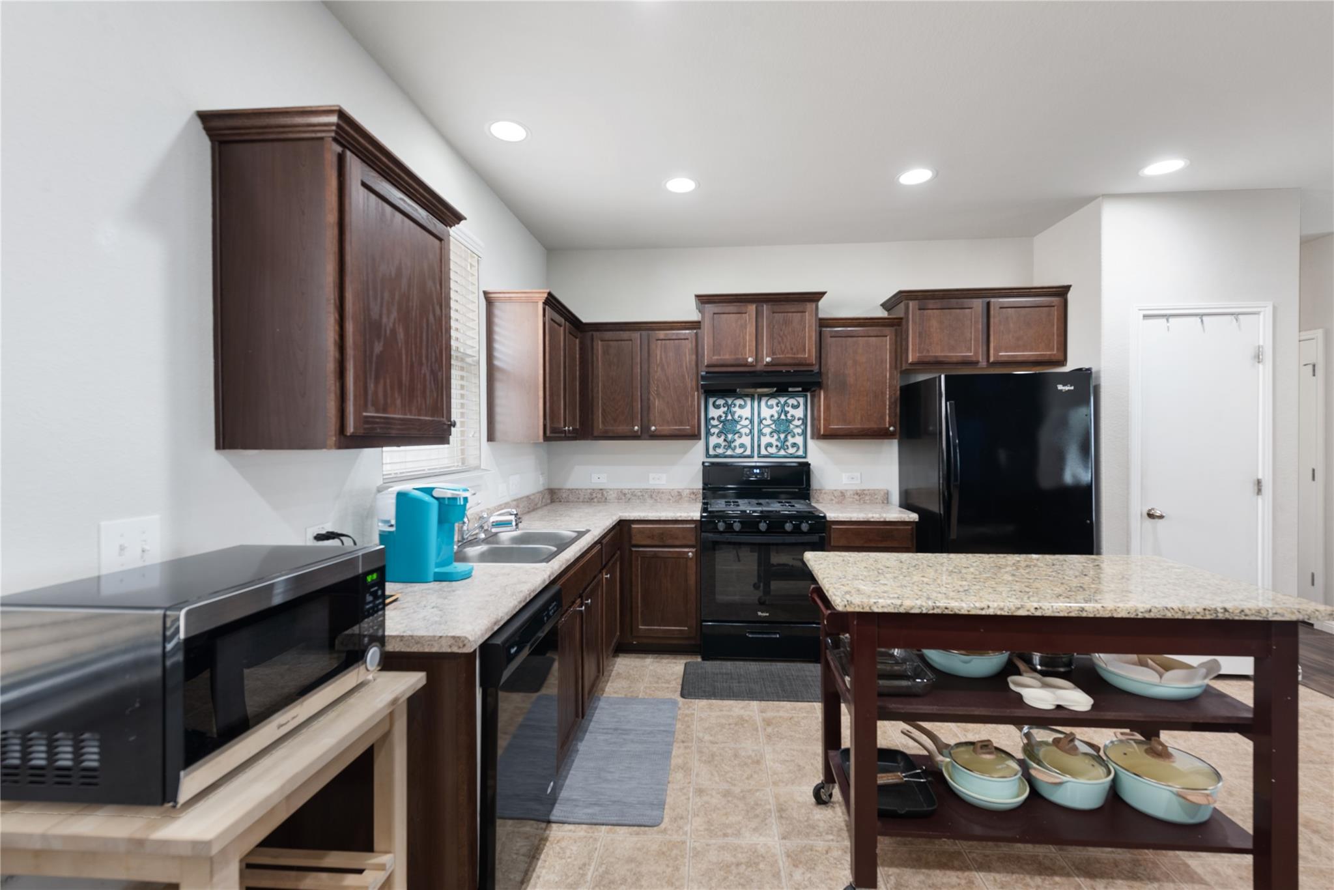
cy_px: 445
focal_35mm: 16
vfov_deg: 73.8
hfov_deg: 96.7
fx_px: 593
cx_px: 667
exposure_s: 1/1.25
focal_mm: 16
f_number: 8
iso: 400
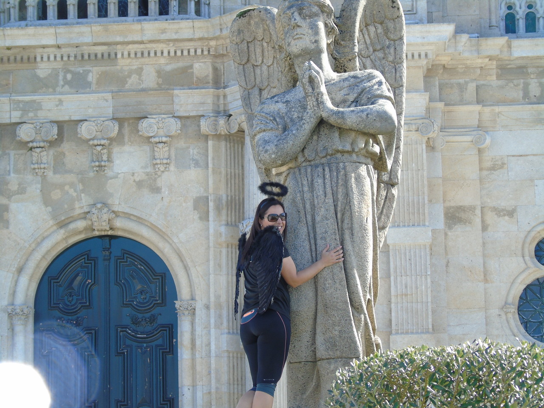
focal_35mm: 108
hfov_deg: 18.2
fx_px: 1697
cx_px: 272
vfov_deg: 13.7
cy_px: 204
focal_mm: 19
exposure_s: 1/125
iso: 80
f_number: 4.4
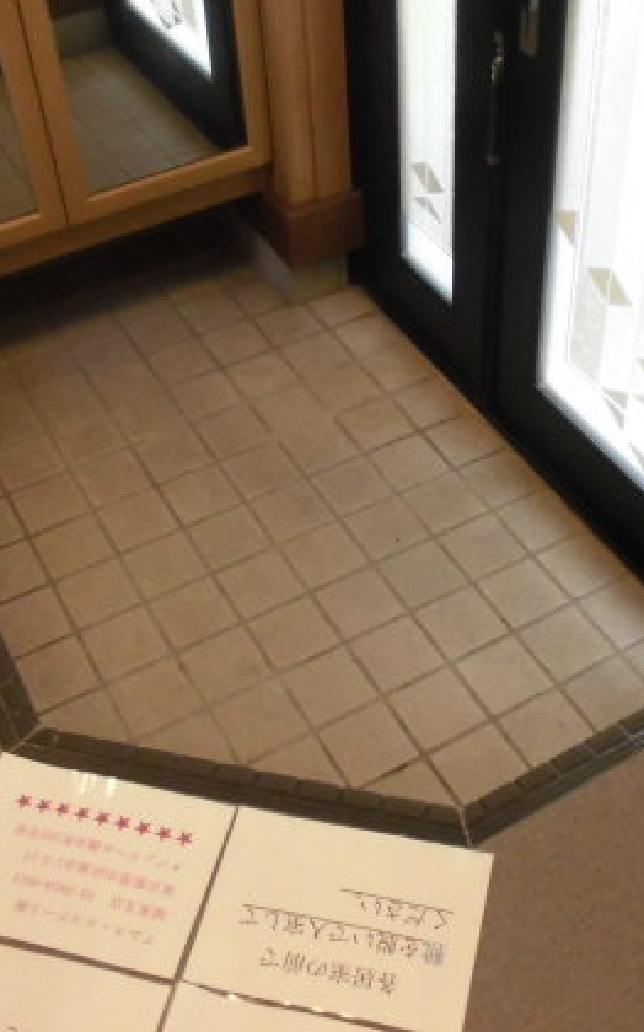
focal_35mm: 42
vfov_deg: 47.1
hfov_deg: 30.4
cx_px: 396
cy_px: 459
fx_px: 1181
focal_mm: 4.6
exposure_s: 1/25
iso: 400
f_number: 3.5
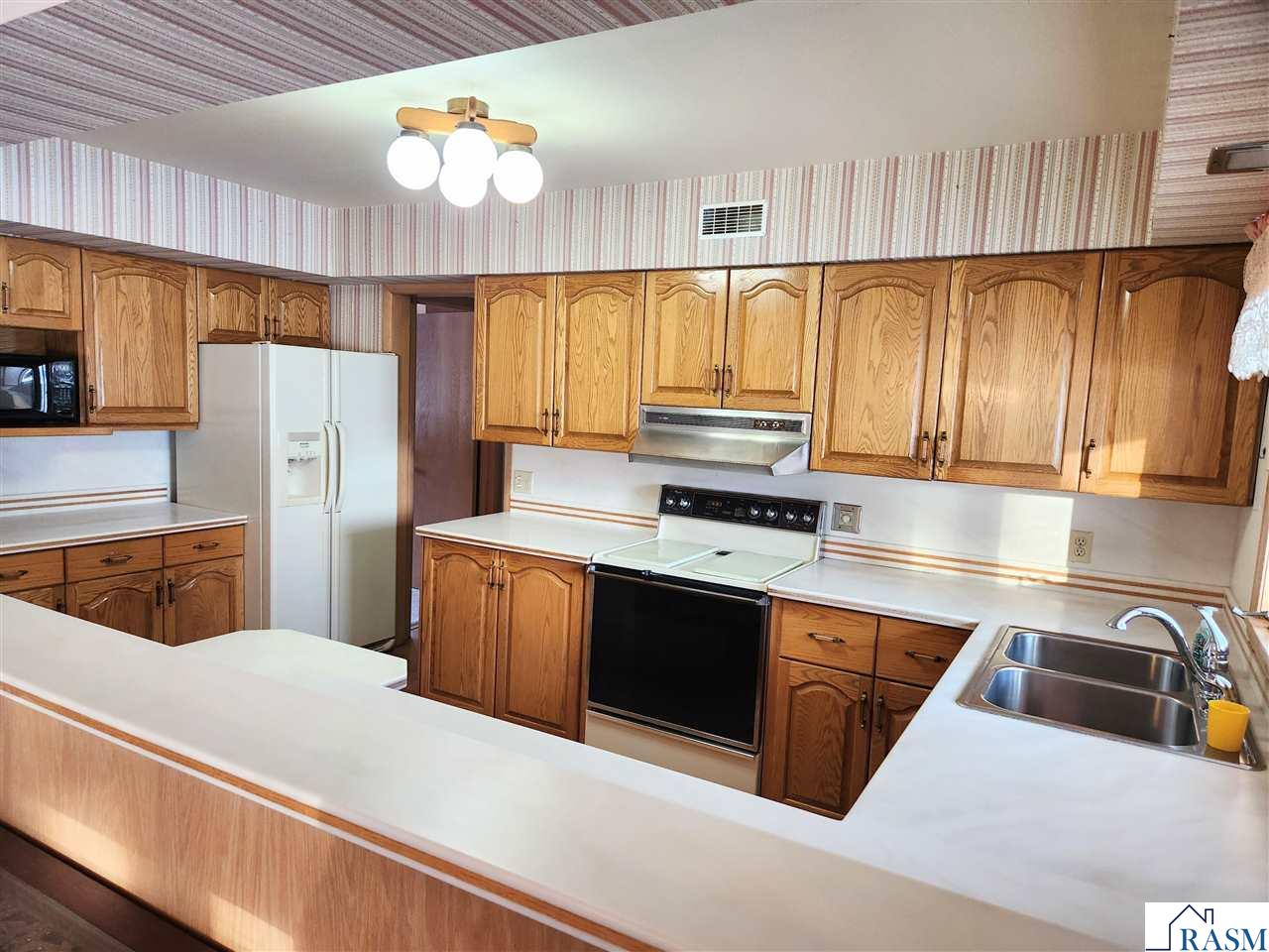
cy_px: 476
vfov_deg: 58.9
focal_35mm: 23
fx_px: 843
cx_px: 634
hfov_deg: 73.9
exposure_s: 1/120
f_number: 1.8
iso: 200
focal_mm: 5.4
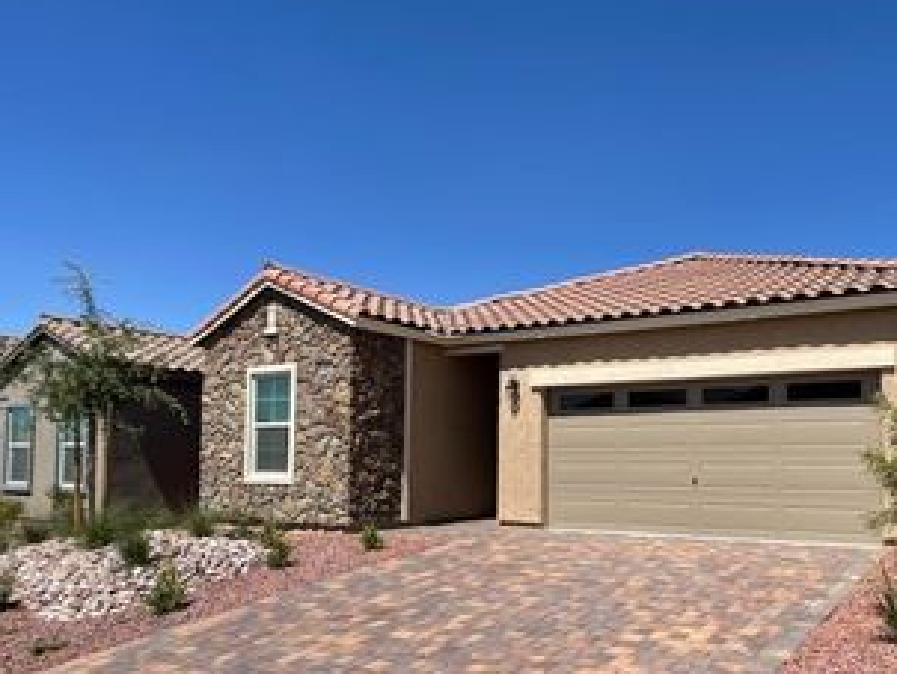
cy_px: 423
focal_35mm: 43
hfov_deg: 42.8
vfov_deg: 33.5
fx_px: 1115
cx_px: 645
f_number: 1.6
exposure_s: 1/4202
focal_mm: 5.1
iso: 32
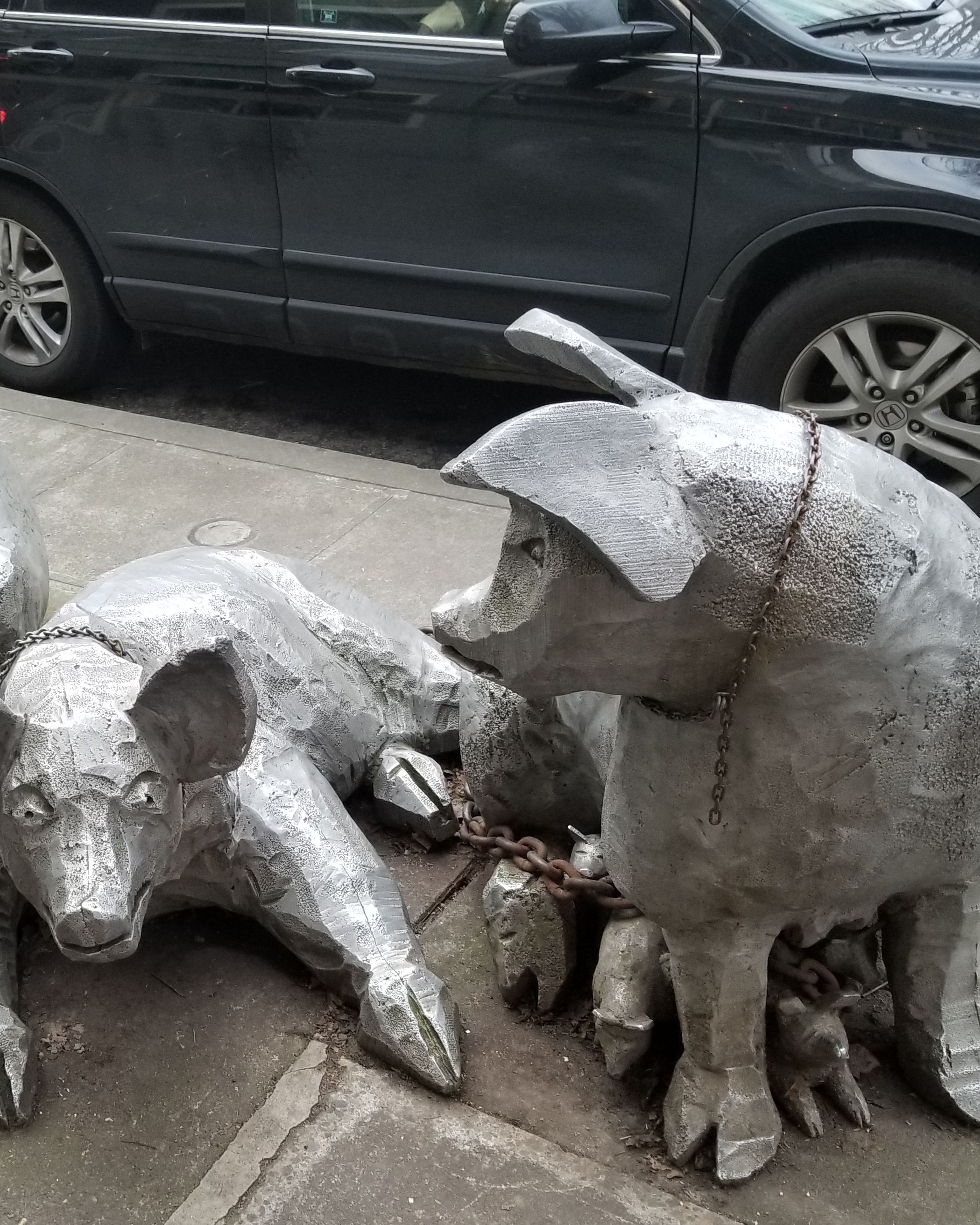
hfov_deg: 37.0
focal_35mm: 39
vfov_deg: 46.8
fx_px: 1414
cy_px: 666
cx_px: 208
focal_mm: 4.25
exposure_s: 1/60
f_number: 1.7
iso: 160
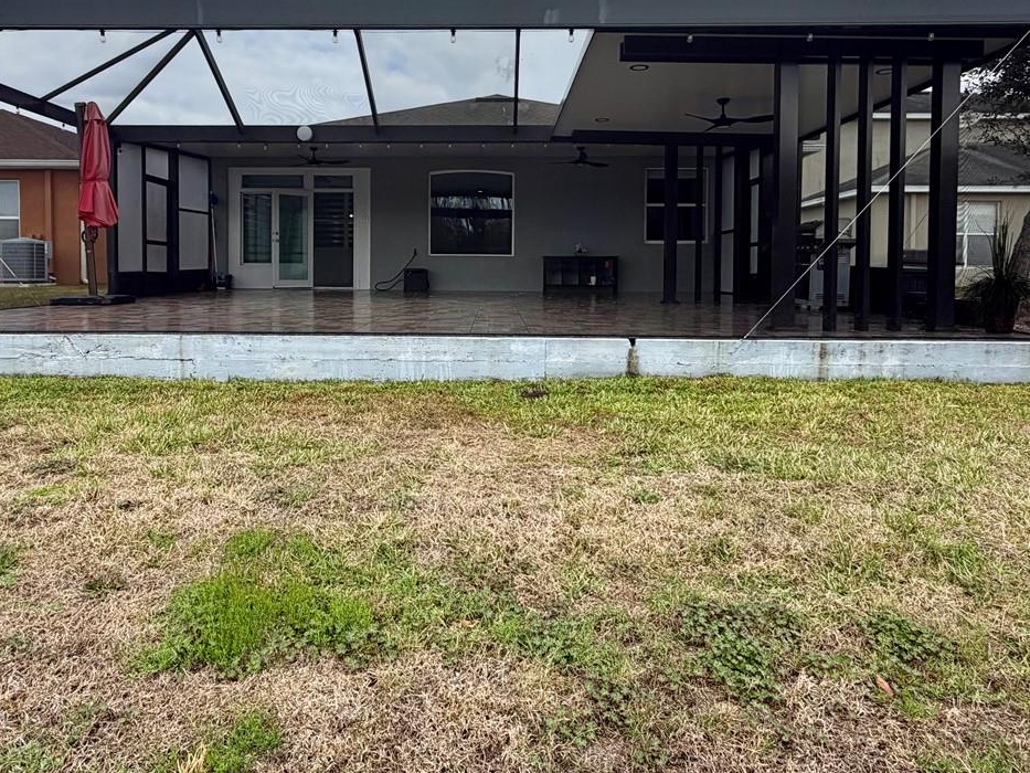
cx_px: 484
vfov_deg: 56.1
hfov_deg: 71.5
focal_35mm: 24
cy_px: 288
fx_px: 714
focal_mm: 2.22
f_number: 2.2
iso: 40
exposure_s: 1/770
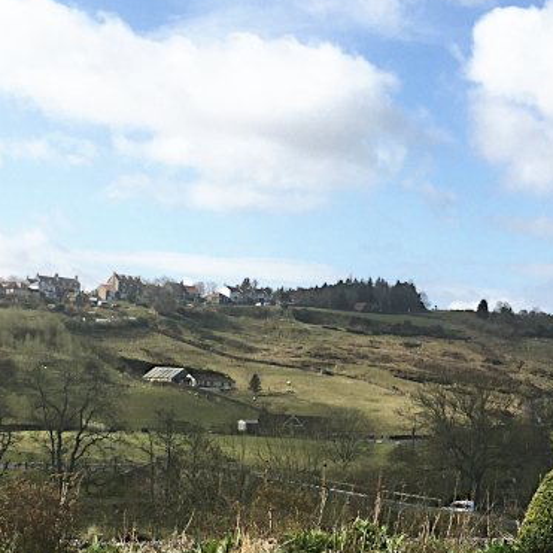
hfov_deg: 24.8
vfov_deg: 24.9
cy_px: 370
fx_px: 1247
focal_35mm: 69
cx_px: 386
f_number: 2.2
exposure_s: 1/1603
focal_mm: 4.15
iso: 25
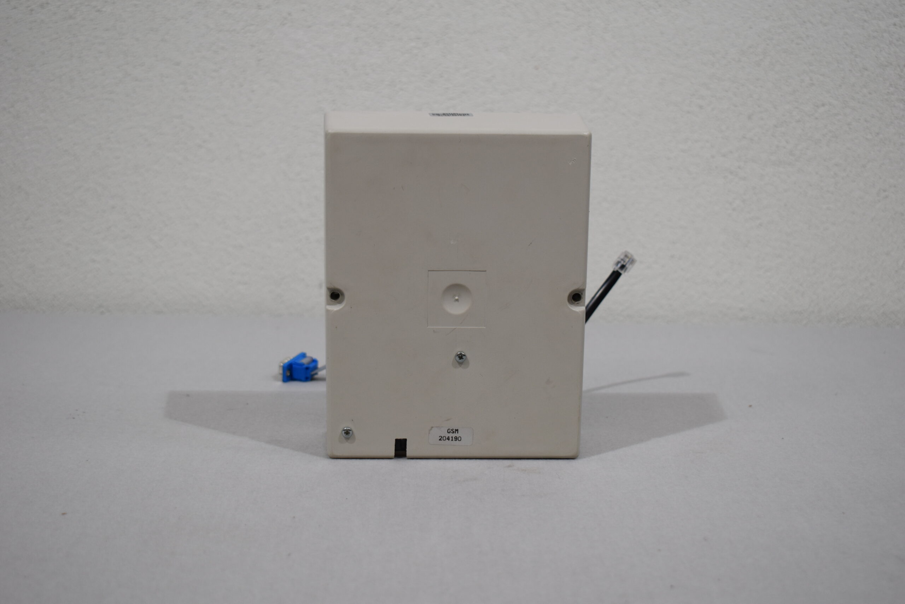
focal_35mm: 51
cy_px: 302
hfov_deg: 38.9
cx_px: 452
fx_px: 1282
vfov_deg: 26.5
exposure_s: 1/125
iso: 320
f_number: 5.6
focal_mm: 34
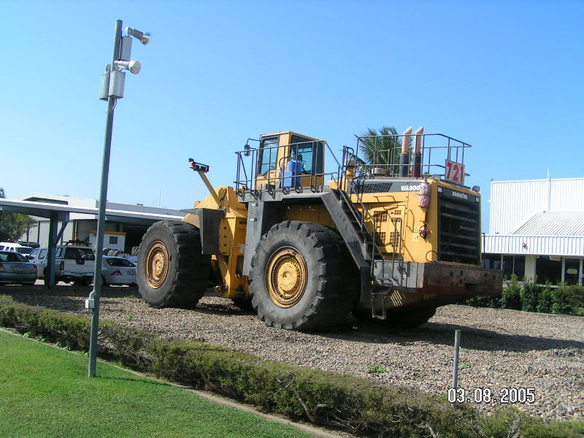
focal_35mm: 38
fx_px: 641
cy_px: 219
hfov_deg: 49.0
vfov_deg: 37.7
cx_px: 292
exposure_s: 1/400
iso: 50
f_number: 5.6
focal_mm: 5.8
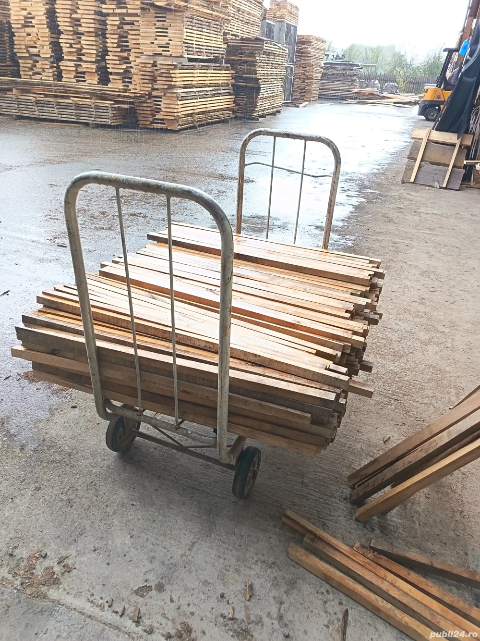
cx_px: 240
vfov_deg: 71.6
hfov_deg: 56.8
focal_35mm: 24
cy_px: 320
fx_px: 444
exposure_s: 1/100
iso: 423
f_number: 1.75
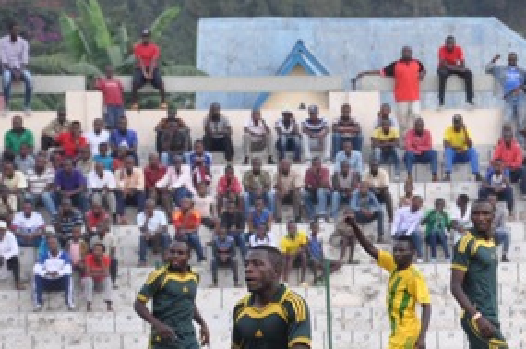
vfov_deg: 3.5
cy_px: 421
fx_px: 5780
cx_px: 501
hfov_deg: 5.2
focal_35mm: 396
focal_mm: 105
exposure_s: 1/320
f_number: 5.6
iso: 500
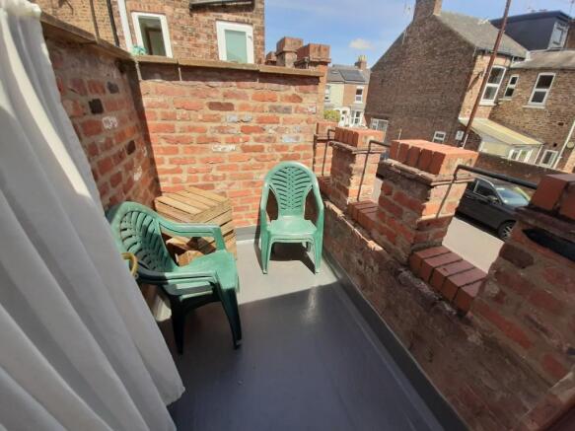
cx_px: 288
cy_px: 216
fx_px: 216
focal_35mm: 13
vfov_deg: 89.9
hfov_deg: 106.2
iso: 40
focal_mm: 1.42
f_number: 2.2
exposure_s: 1/536
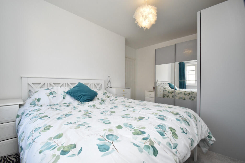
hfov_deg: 100.4
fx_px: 102
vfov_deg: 77.3
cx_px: 122
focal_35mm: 15
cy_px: 82
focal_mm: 10
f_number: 9
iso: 800
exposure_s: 1/60
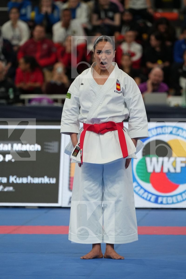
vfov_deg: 8.2
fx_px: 1953
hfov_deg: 5.5
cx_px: 93
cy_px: 140
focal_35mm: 252
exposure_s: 1/1000
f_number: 2.8
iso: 1600
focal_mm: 168
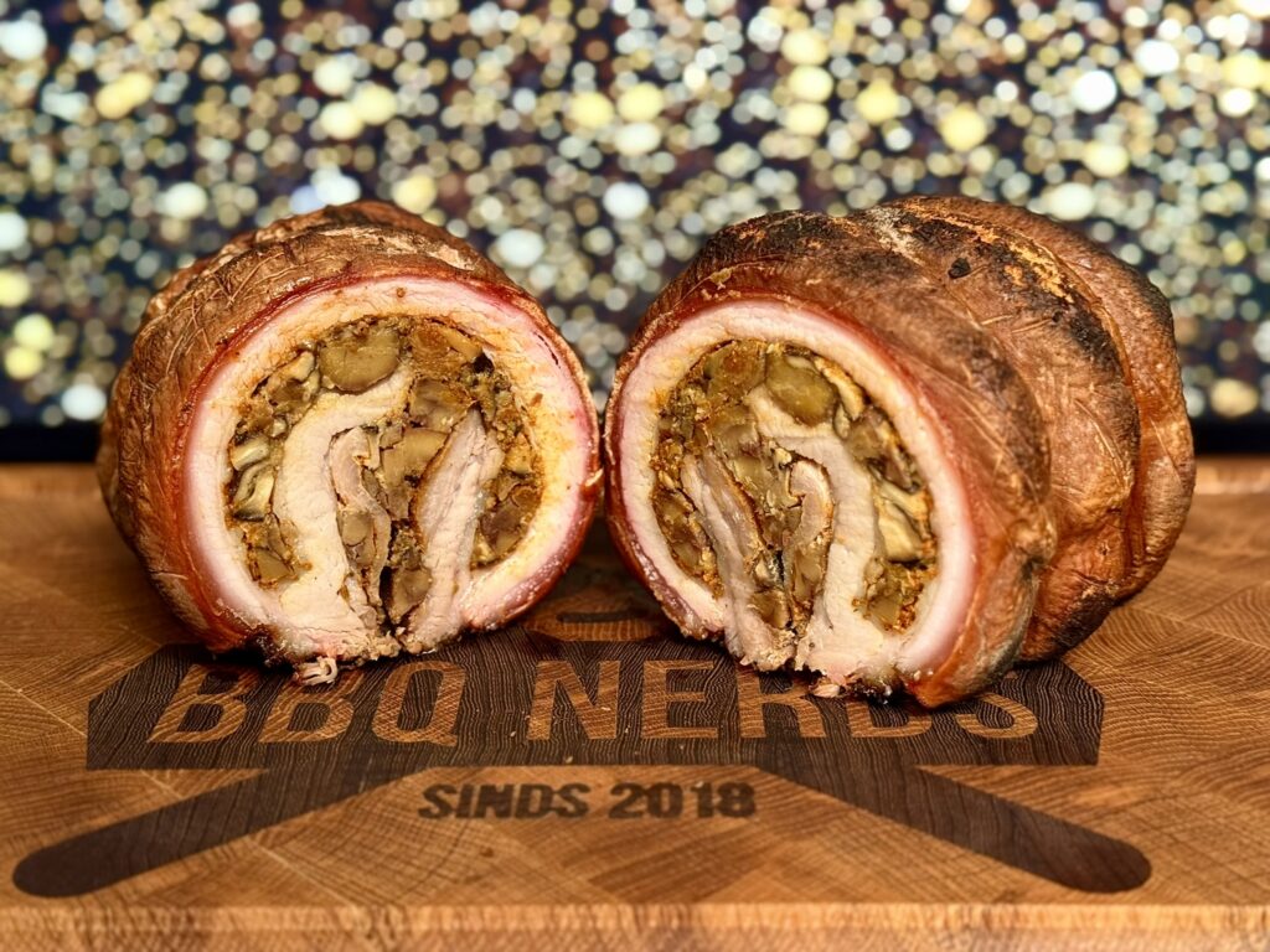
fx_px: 1761
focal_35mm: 48
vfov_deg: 30.3
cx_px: 635
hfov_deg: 39.7
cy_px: 476
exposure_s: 1/33
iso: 320
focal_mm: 6.76
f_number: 1.78
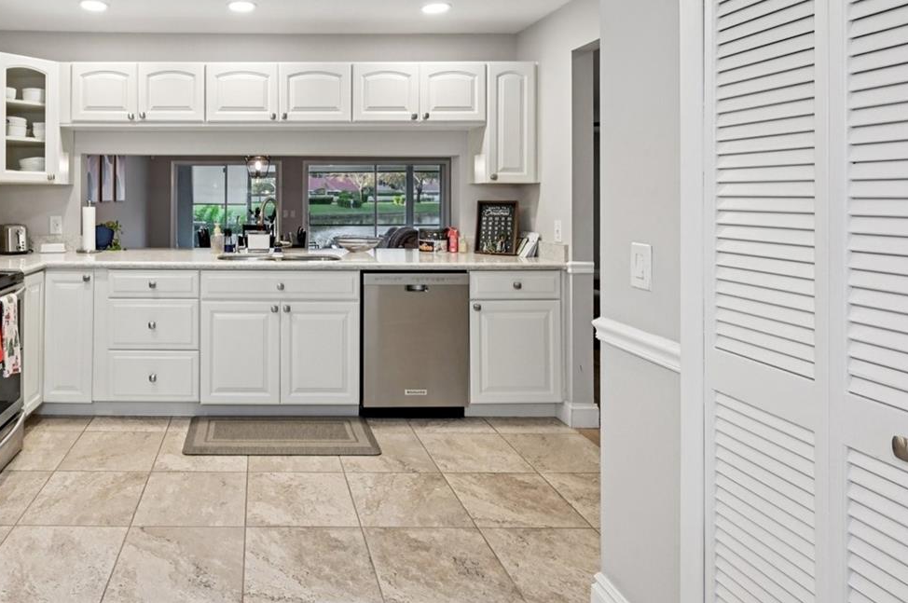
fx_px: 579
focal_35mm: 23
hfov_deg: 72.2
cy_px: 205
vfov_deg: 54.0
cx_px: 255
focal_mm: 14
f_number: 8
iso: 1000
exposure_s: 1/50
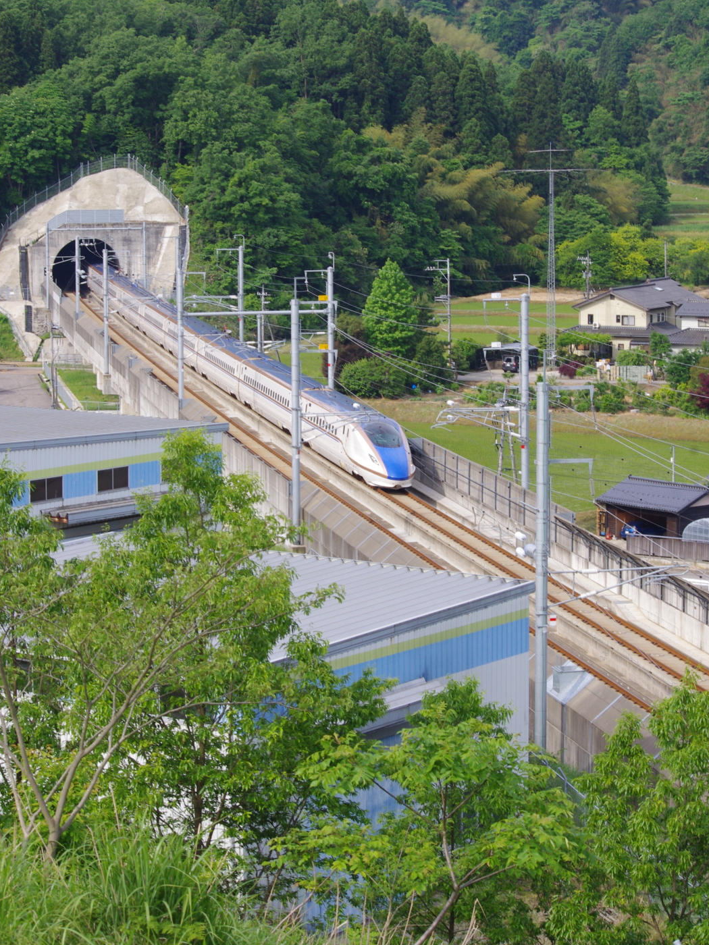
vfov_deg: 21.8
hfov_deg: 16.4
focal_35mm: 90
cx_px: 353
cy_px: 411
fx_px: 2458
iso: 400
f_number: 11
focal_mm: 55
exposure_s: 1/200
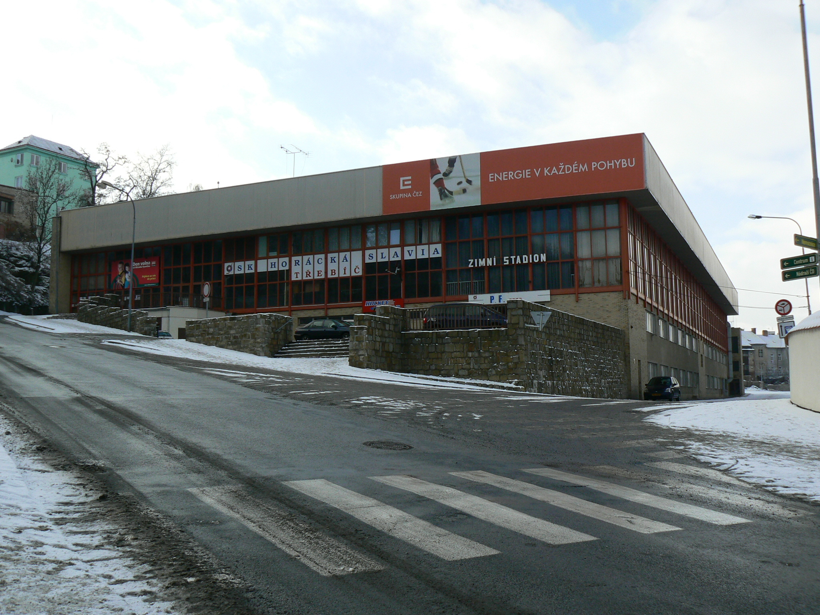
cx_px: 410
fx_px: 853
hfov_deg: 51.4
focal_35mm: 36
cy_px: 308
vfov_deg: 39.7
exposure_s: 1/320
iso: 80
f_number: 5.6
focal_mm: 6
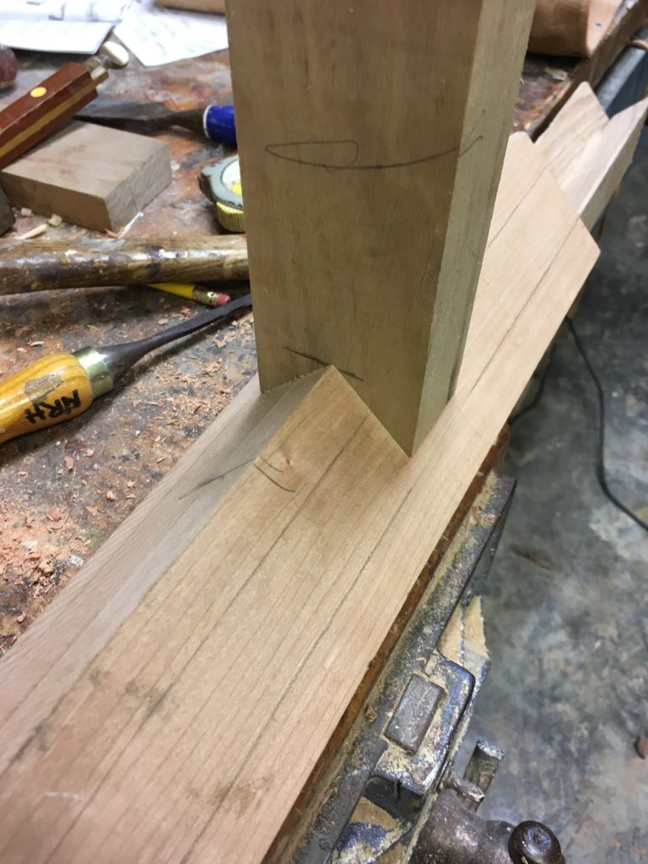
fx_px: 724
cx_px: 324
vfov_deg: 61.7
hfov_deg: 48.2
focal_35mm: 29
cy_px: 432
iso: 50
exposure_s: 1/30
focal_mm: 4.15
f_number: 2.2
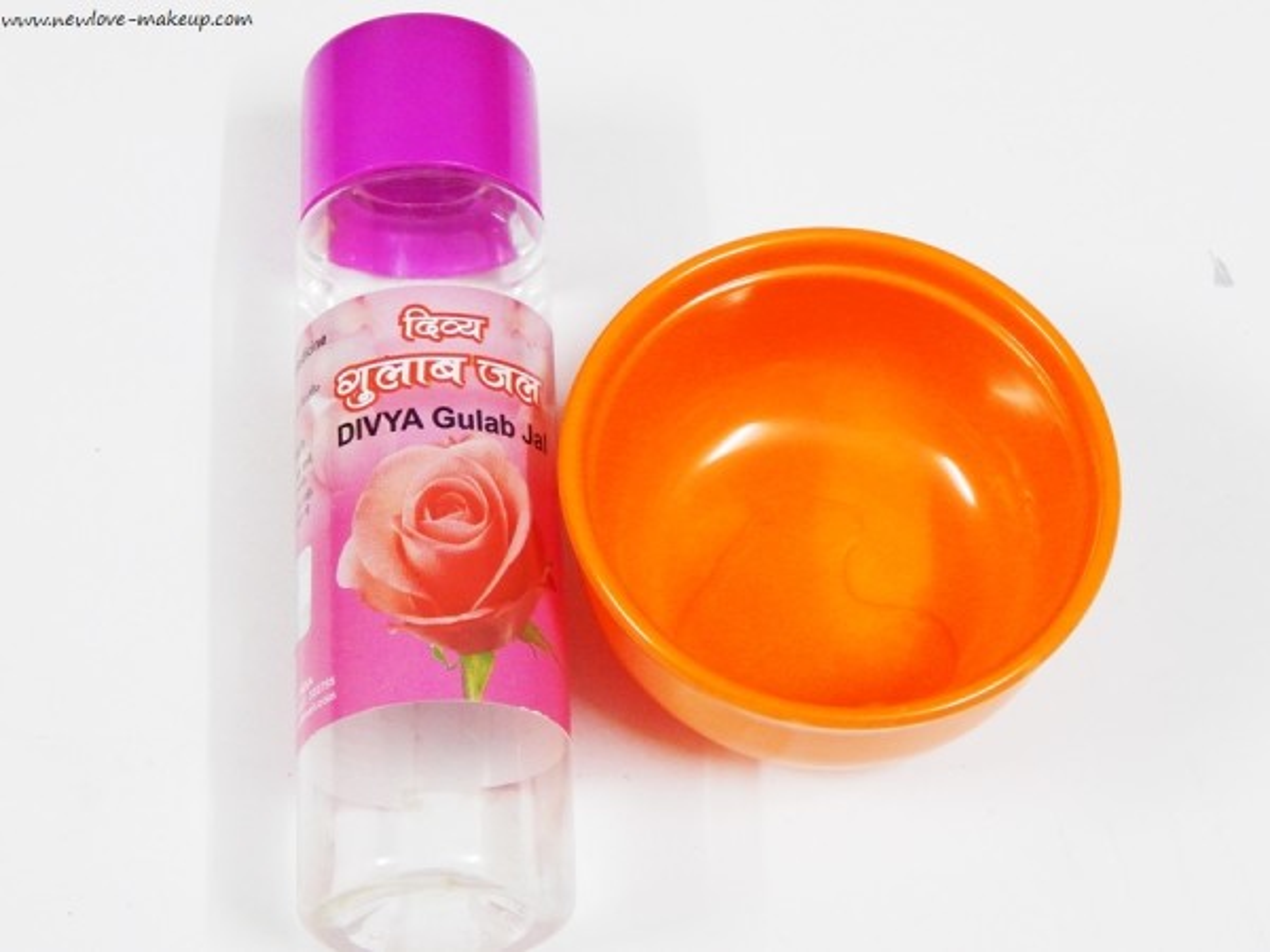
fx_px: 2788
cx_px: 635
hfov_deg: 25.7
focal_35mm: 76
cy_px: 476
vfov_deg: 19.4
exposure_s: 1/8
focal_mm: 13.5
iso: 400
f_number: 4.2
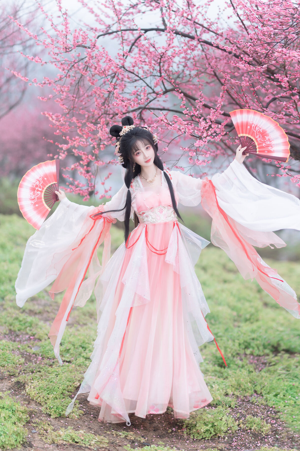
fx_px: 1062
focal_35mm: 85
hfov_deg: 16.1
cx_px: 150
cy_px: 226
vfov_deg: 23.9
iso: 320
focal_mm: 85
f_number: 1.4
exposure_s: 1/800
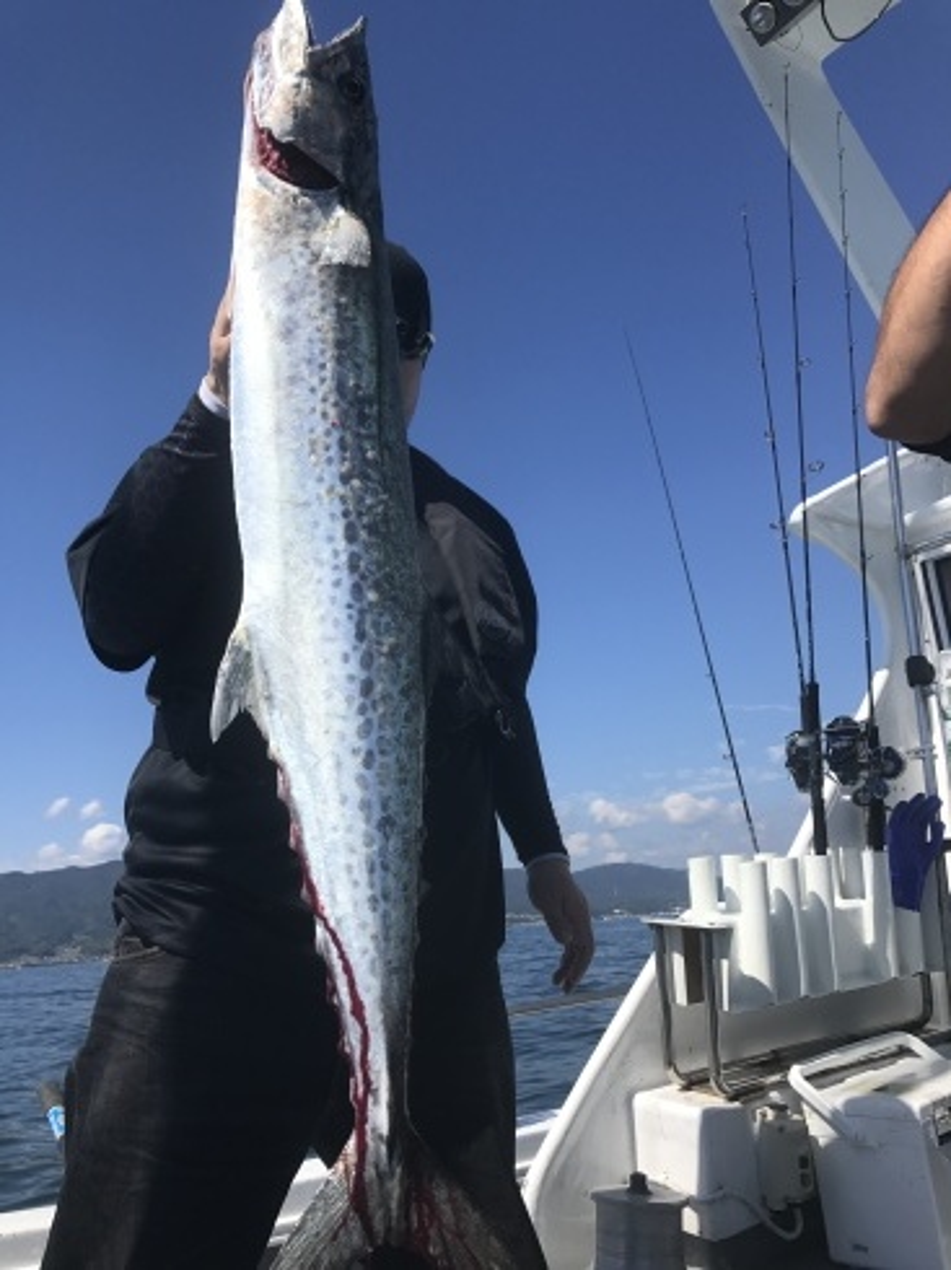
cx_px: 476
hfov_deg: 49.7
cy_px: 635
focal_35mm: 28
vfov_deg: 63.5
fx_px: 1027
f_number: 1.8
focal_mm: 3.99
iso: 20
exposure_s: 1/2994
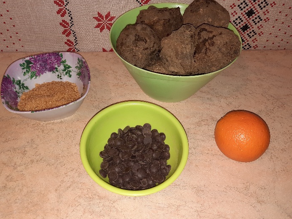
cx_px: 138
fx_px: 245
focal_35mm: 29
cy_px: 97
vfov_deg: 48.1
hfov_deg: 61.6
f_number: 2
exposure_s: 1/25
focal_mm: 4.6
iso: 320
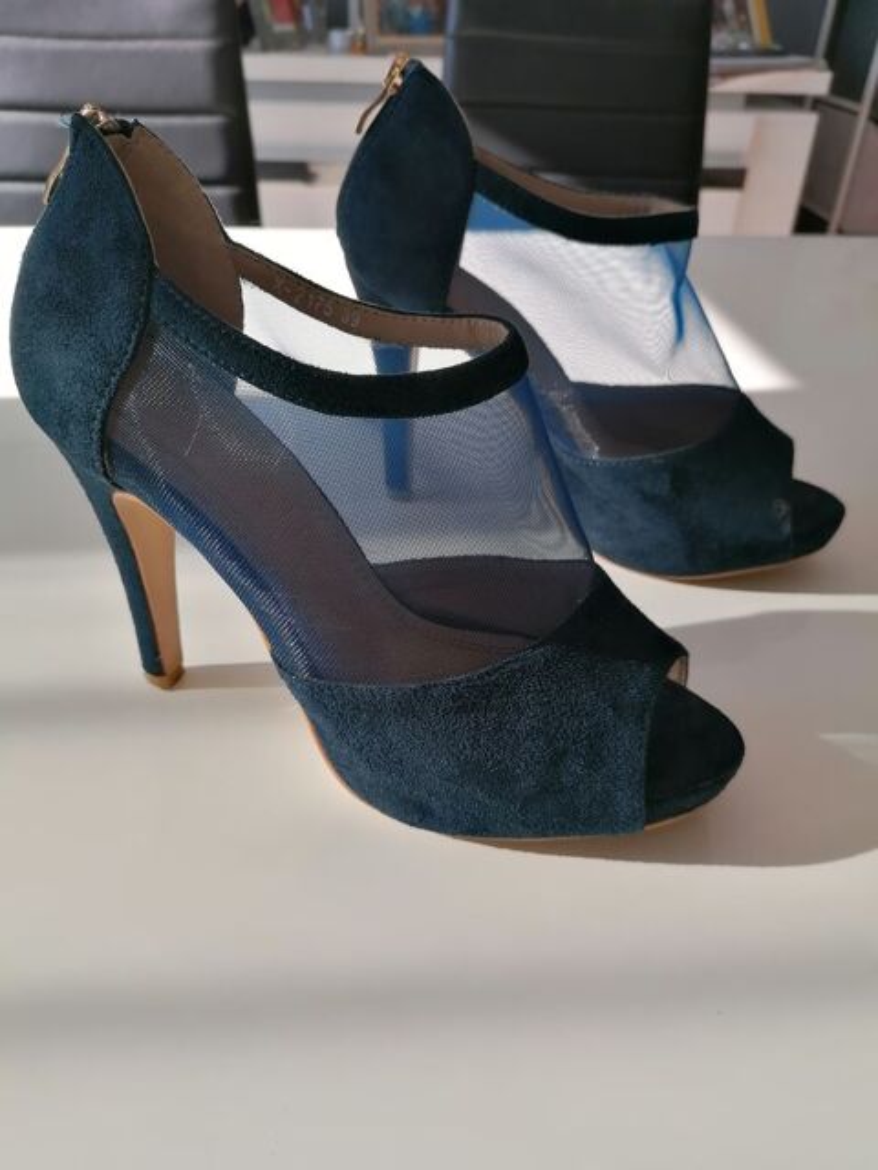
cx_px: 439
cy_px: 585
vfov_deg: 65.3
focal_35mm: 27
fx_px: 913
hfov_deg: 51.4
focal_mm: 4.75
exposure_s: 1/443
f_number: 1.8
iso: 50
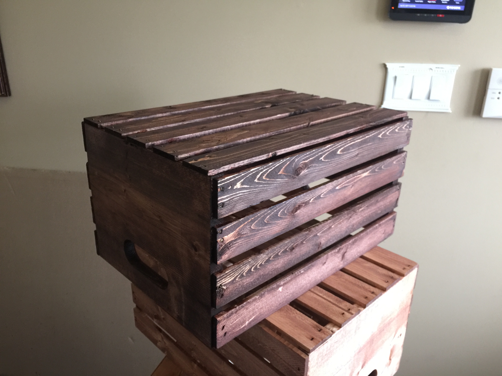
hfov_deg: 61.7
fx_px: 421
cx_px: 251
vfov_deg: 48.2
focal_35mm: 29
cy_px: 188
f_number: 2.2
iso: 100
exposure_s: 1/15
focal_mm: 4.15
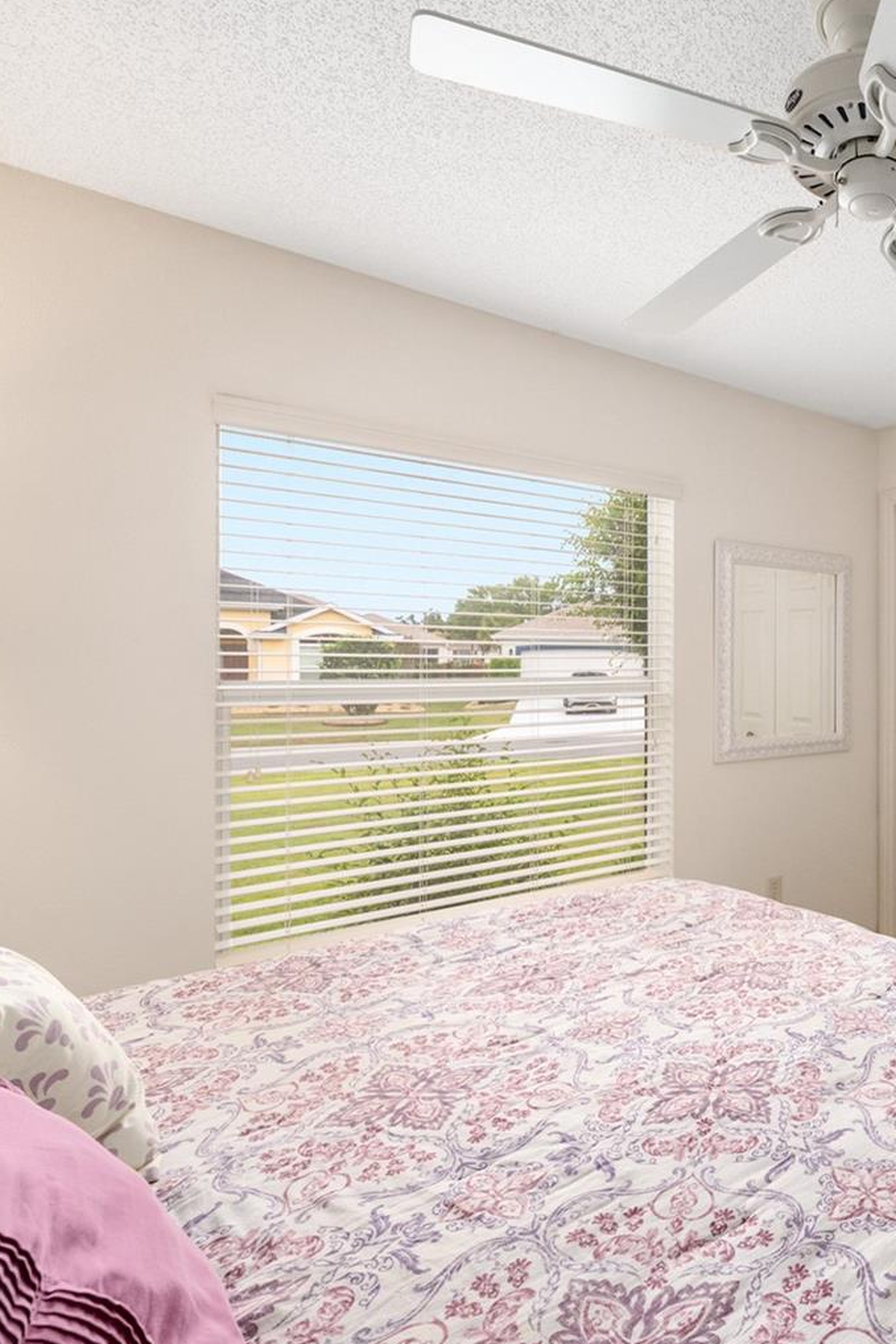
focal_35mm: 22
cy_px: 673
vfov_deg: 78.6
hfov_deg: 47.5
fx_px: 821
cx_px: 896
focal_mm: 14
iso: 500
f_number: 8
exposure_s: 1/80
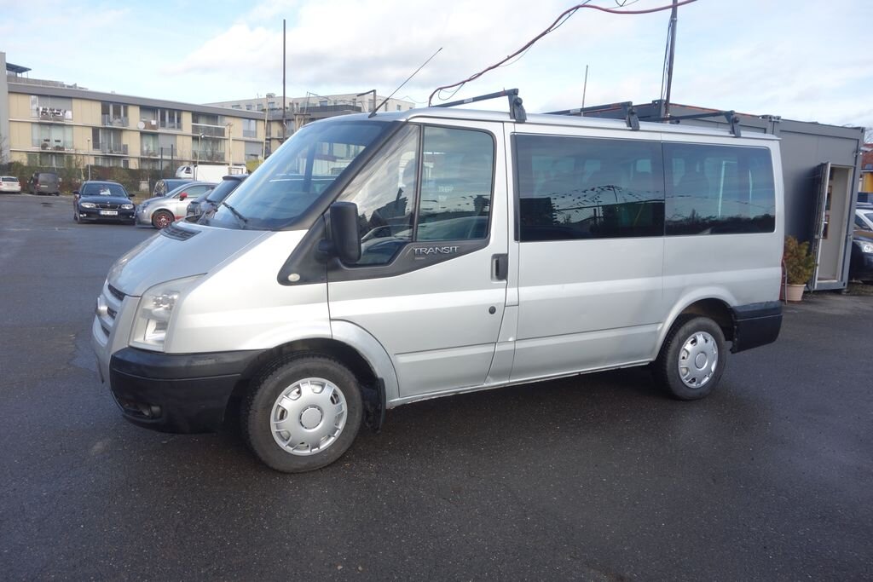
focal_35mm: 28
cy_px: 291
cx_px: 436
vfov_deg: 46.4
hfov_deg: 65.5
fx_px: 679
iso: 125
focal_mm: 10.4
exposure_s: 1/160
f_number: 5.6
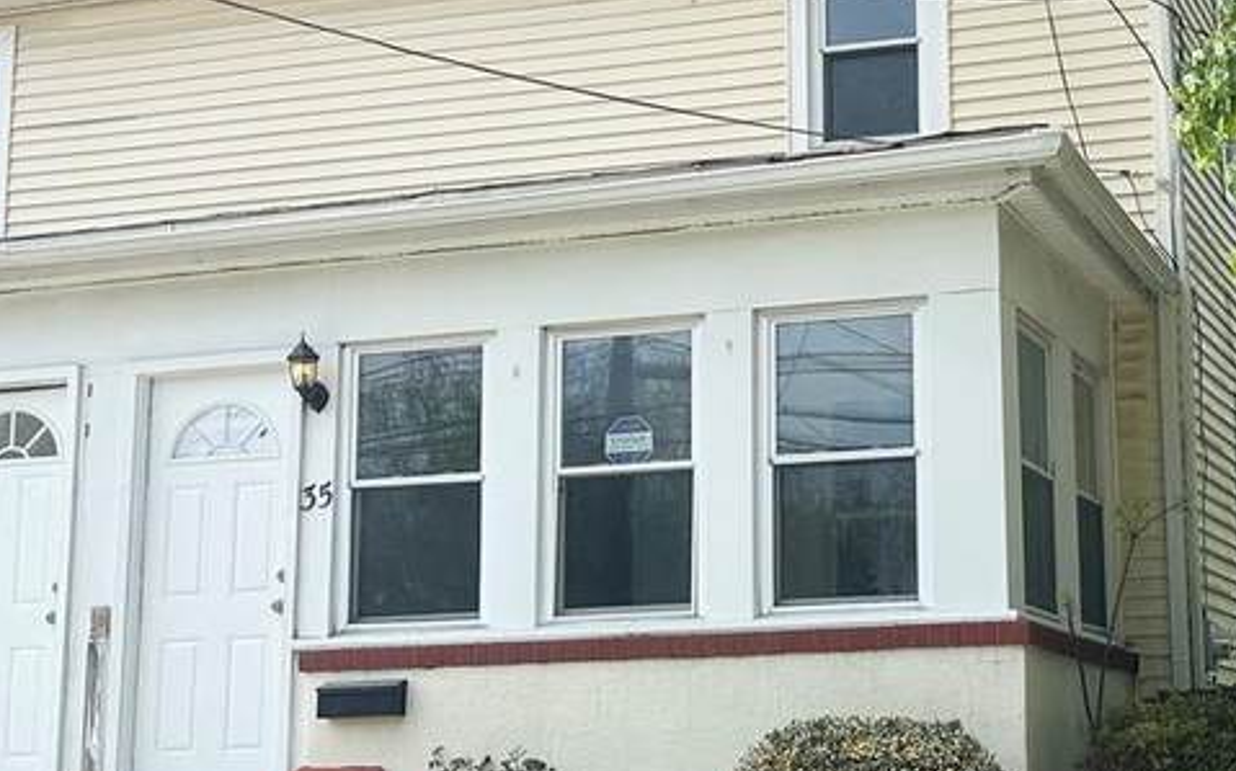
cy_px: 397
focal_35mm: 68
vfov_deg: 19.1
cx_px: 919
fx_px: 2290
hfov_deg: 29.8
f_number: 1.78
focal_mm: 6.86
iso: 80
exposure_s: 1/4762
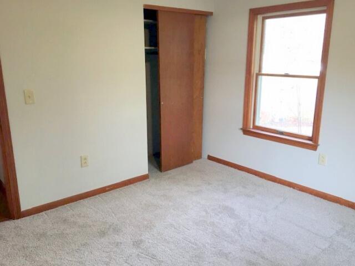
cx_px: 178
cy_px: 133
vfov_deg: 48.2
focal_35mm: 29
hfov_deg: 61.7
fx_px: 297
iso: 40
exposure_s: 1/30
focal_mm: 4.15
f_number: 2.2
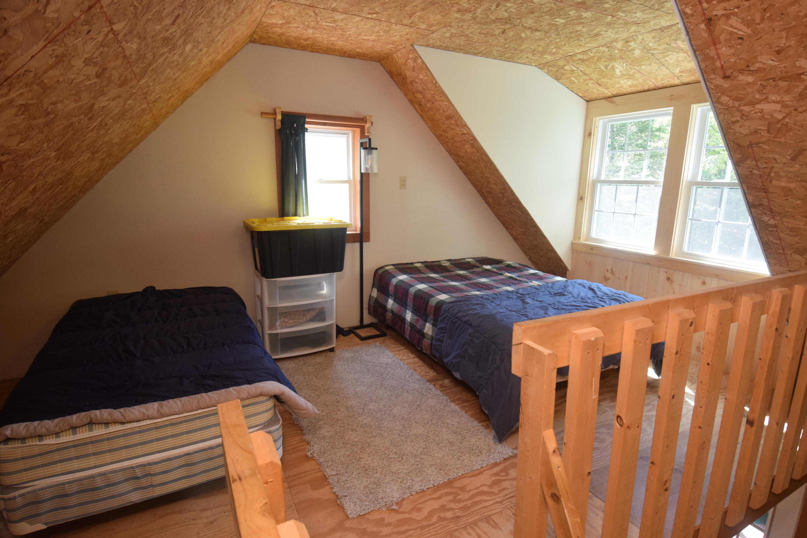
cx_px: 404
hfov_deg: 90.0
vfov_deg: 67.4
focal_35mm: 18
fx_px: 403
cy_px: 269
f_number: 5.6
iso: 800
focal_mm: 12
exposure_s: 1/125
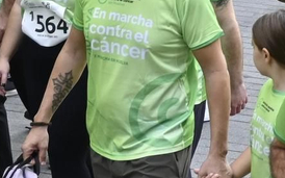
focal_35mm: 236
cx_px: 423
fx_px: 1836
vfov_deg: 5.4
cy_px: -185
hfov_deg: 8.7
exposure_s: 1/1250
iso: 640
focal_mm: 26.5
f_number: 5
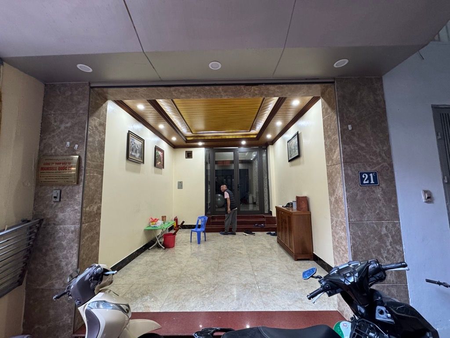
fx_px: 182
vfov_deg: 85.7
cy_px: 169
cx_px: 225
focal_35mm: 14
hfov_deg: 102.1
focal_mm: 2.22
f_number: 2.2
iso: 320
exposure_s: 1/50
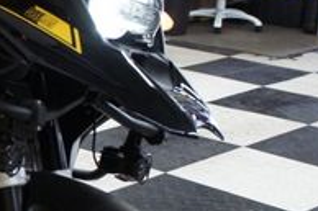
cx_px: -133
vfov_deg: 13.8
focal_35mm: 99
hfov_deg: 18.6
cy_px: 154
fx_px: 874
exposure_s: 1/100
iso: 1250
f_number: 4
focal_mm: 20
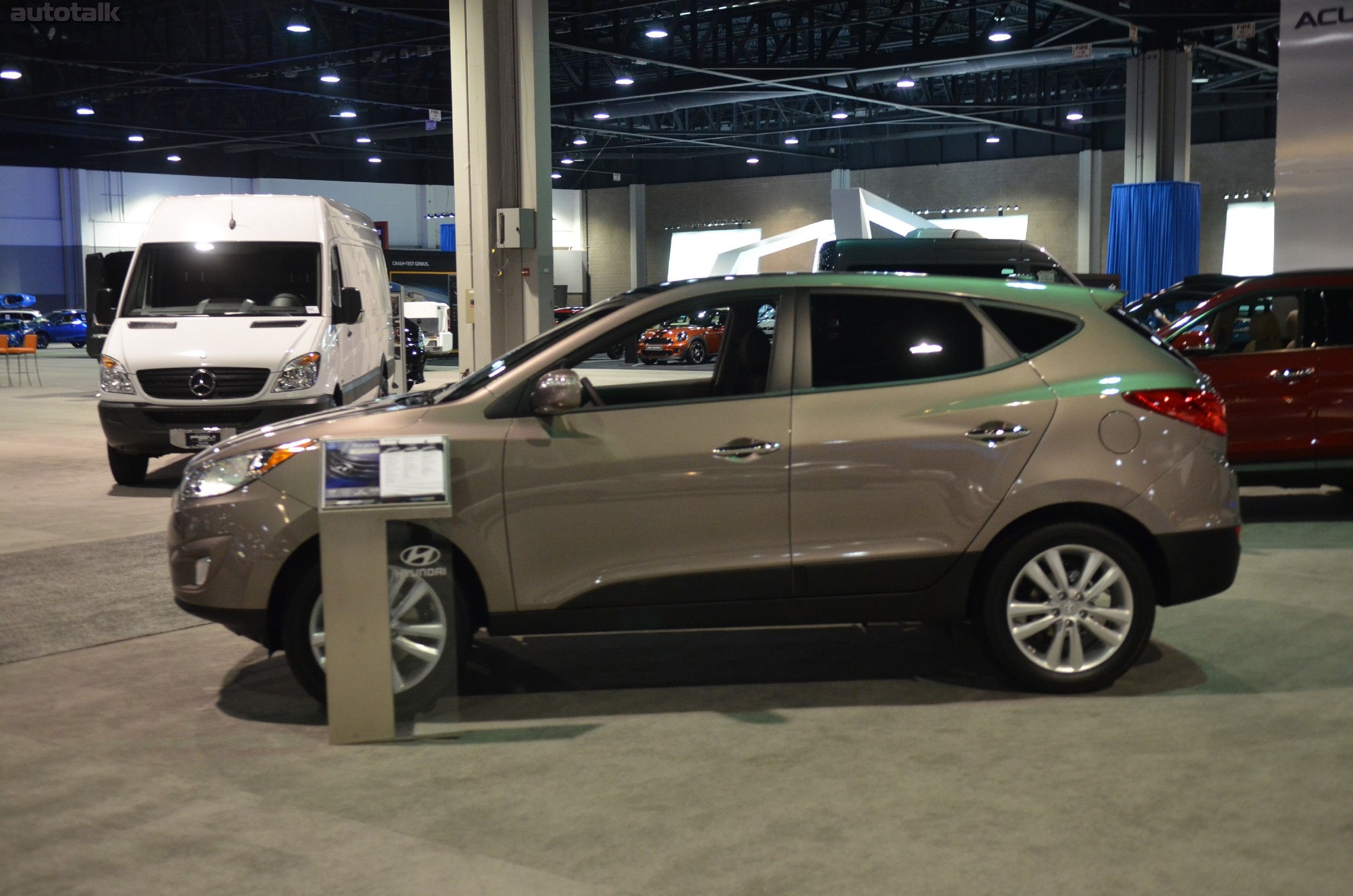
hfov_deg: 46.5
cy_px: 448
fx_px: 1575
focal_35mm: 42
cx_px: 676
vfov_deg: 31.8
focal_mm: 28
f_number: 2.8
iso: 1600
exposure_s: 1/40
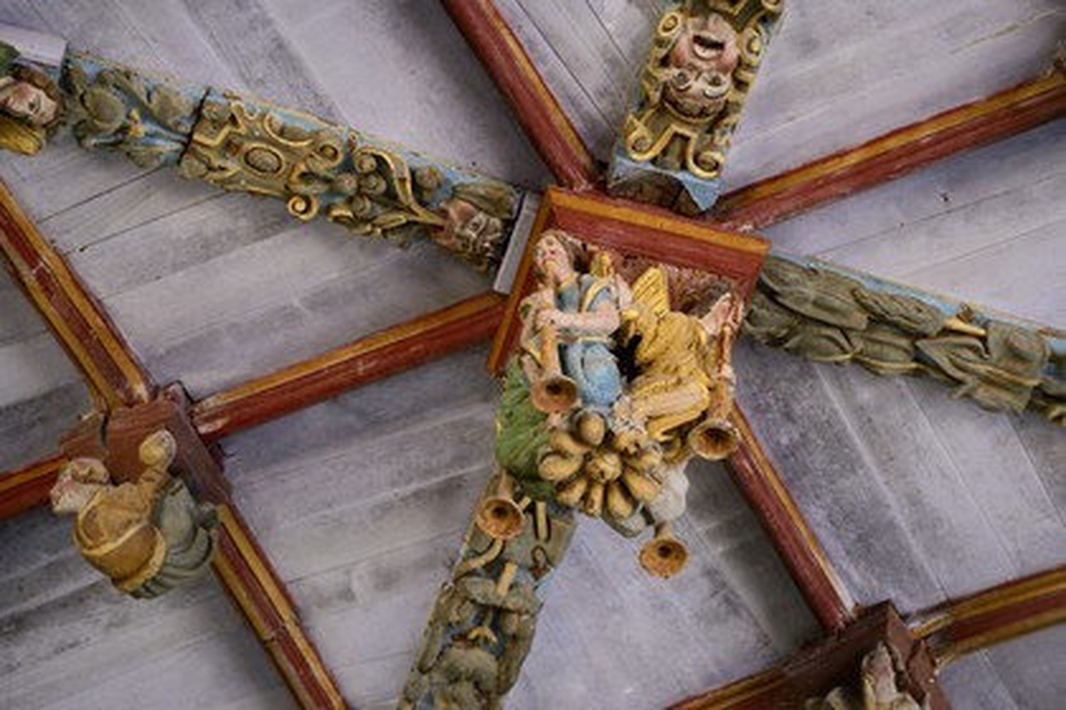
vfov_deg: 6.9
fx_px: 5922
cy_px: 355
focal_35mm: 200
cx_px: 533
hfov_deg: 10.3
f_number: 4.5
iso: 1600
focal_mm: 200
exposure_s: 1/15
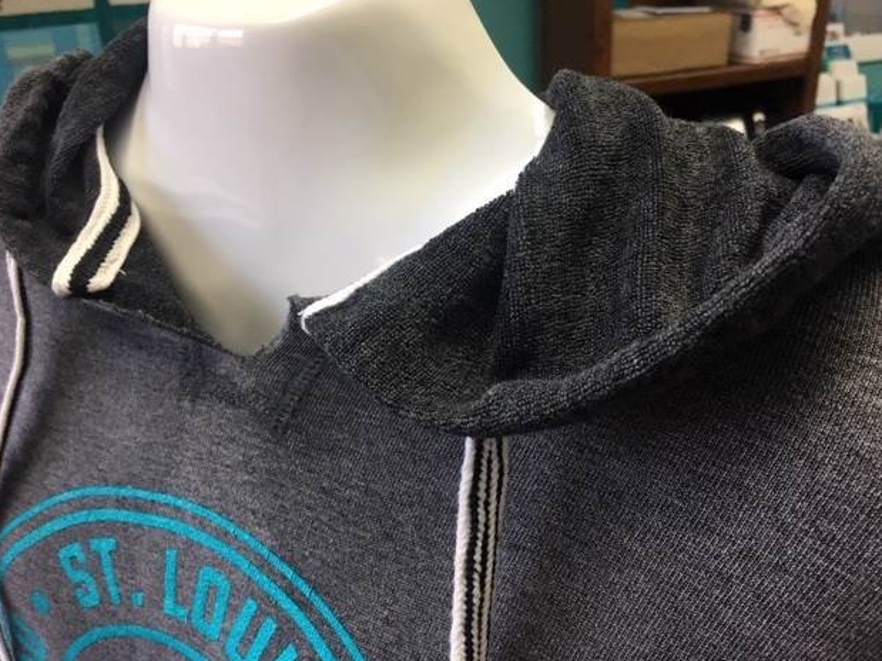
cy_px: 322
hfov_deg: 60.0
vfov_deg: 46.8
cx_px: 449
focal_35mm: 30
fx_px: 764
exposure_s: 1/30
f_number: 2.2
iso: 32
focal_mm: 4.15
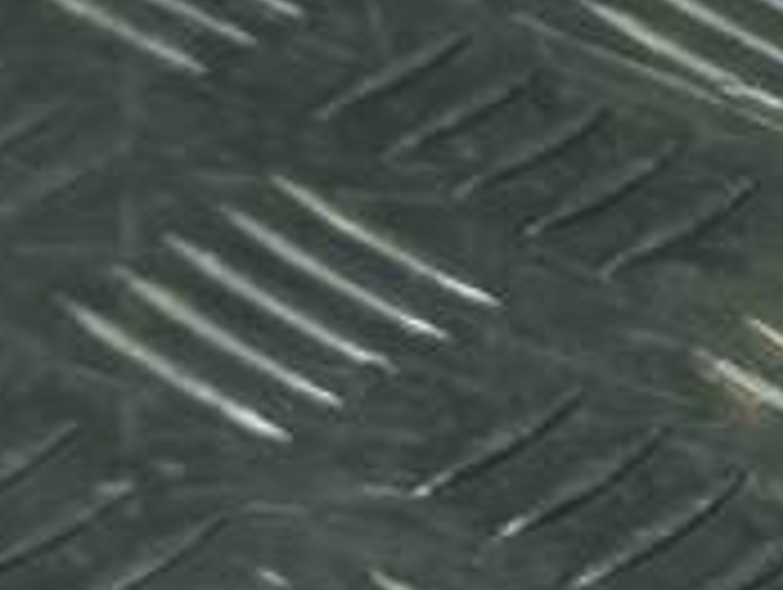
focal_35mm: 147
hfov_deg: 10.8
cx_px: -1256
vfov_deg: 9.1
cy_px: 1437
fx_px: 3330
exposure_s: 1/50
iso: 40
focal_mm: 4.6
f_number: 1.8
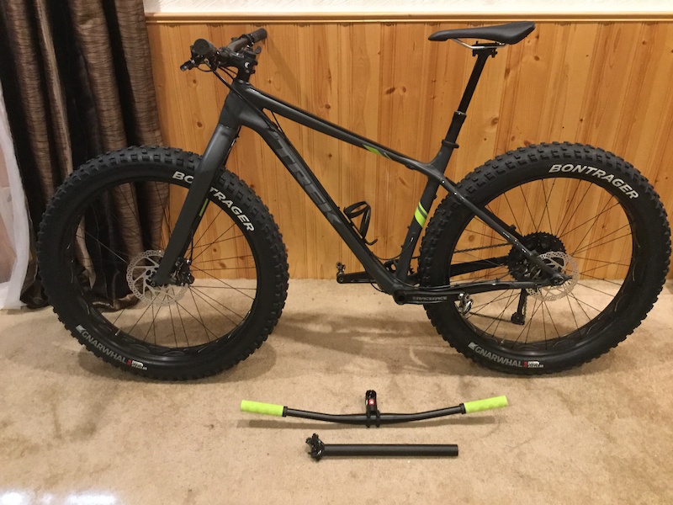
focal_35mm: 31
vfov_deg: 45.4
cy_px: 252
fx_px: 603
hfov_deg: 58.4
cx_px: 336
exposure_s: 1/15
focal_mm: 3.3
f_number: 2.4
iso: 250
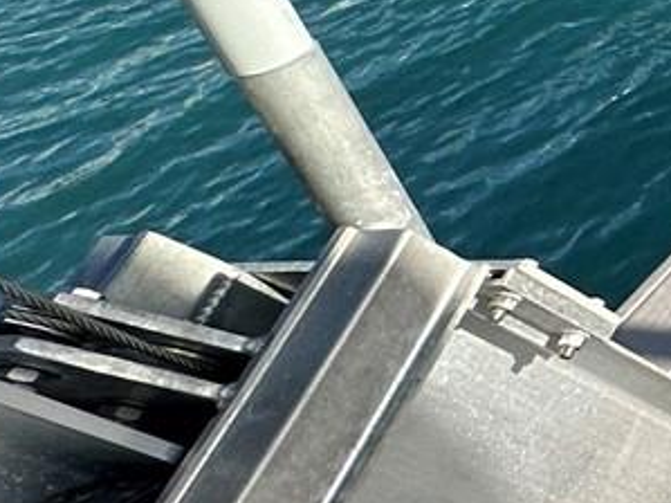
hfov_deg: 13.9
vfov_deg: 17.9
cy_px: -211
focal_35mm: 75
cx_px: 1728
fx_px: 1453
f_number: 2.2
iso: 50
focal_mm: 2.22
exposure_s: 1/1221
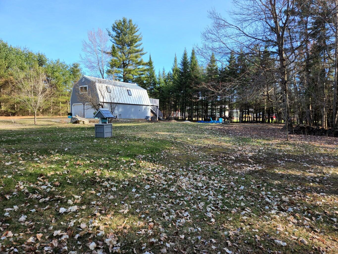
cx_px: 169
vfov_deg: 58.9
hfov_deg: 73.9
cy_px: 127
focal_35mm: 23
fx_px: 225
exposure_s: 1/451
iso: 20
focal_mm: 5.4
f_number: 1.8
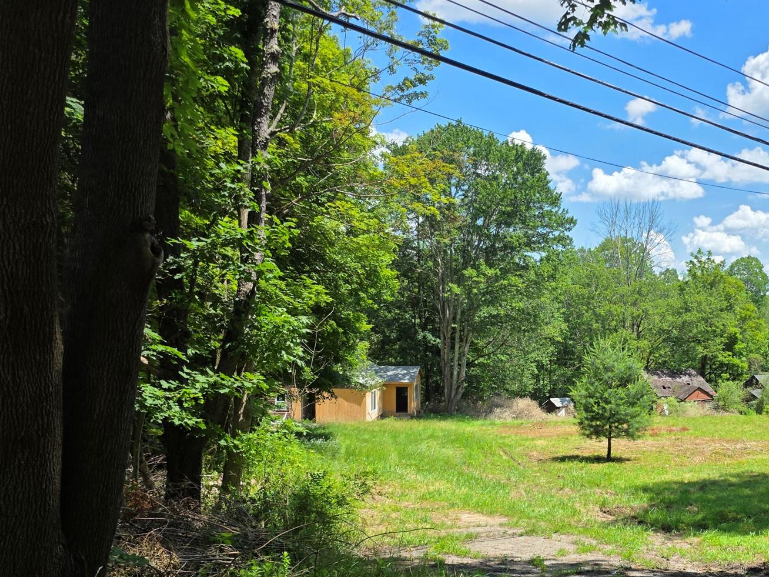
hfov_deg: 49.6
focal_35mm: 36
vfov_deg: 39.4
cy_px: 364
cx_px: 560
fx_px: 800
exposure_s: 1/4333
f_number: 1.7
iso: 80
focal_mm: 6.3
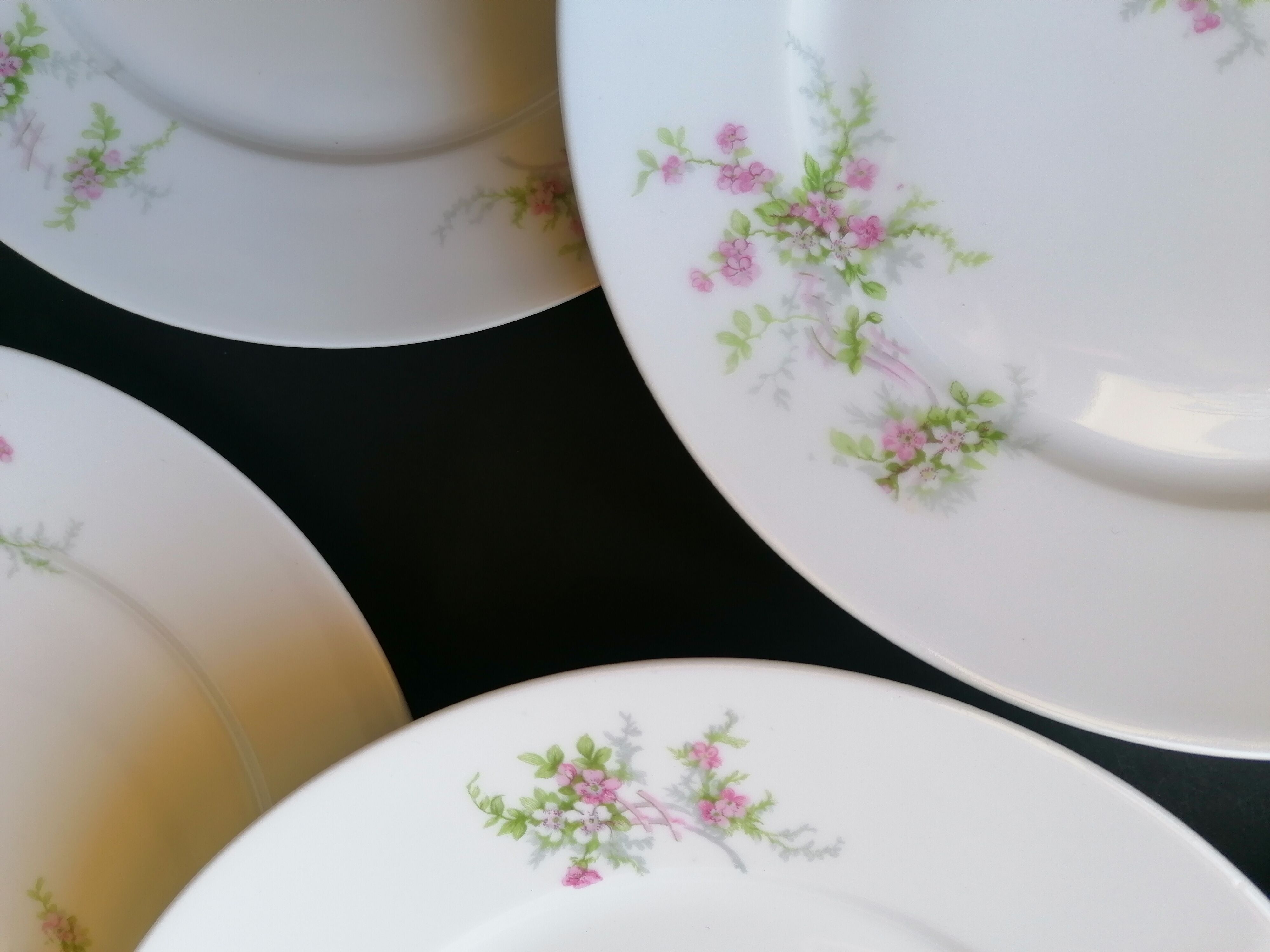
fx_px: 991
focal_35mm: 27
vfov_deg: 51.4
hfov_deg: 65.3
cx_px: 635
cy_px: 476
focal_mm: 4.75
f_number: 1.8
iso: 80
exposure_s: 1/50
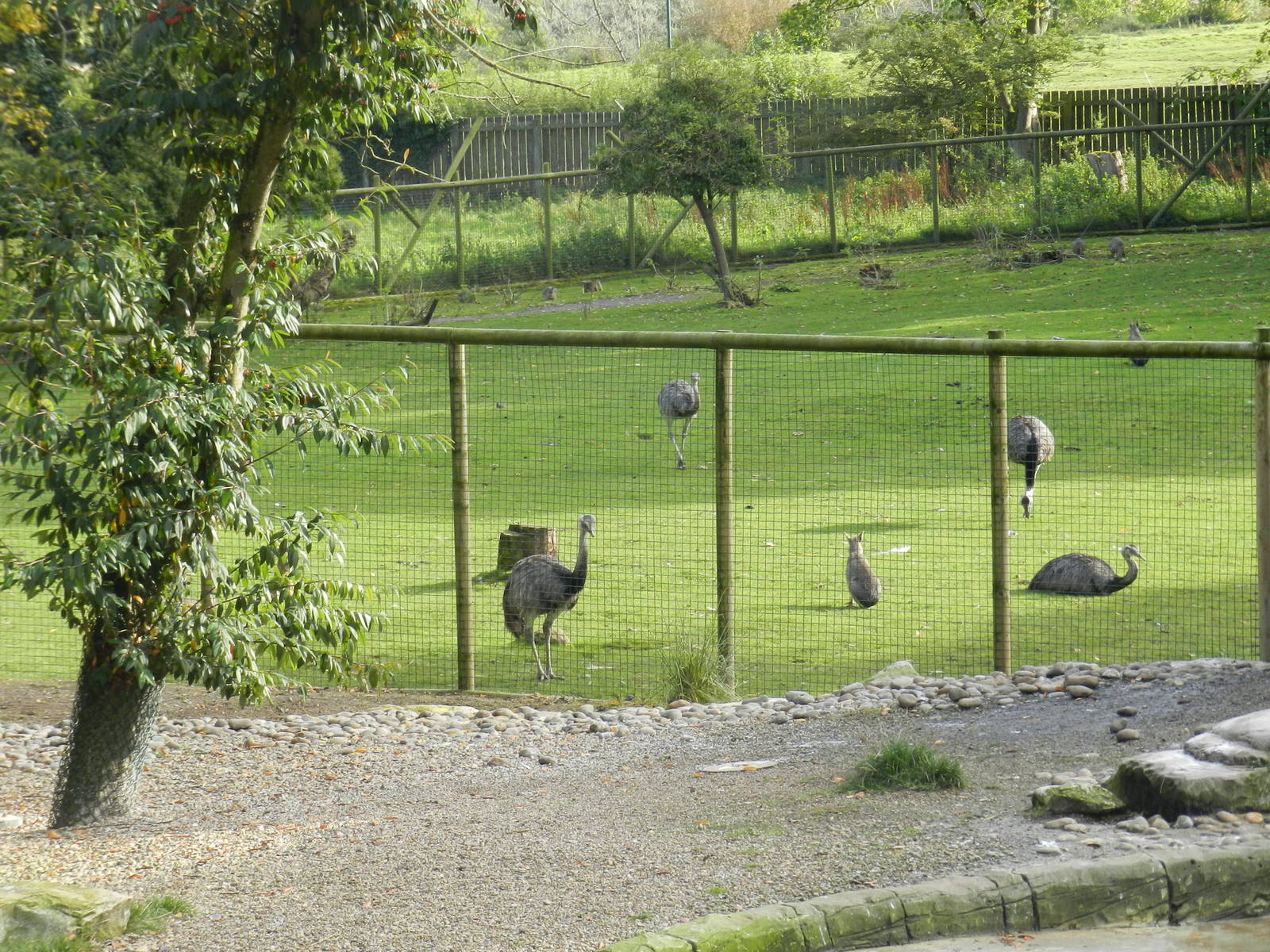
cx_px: 635
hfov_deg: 13.6
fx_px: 5320
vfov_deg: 10.2
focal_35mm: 145
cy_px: 476
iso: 160
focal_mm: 25.7
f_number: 5.1
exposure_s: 1/100
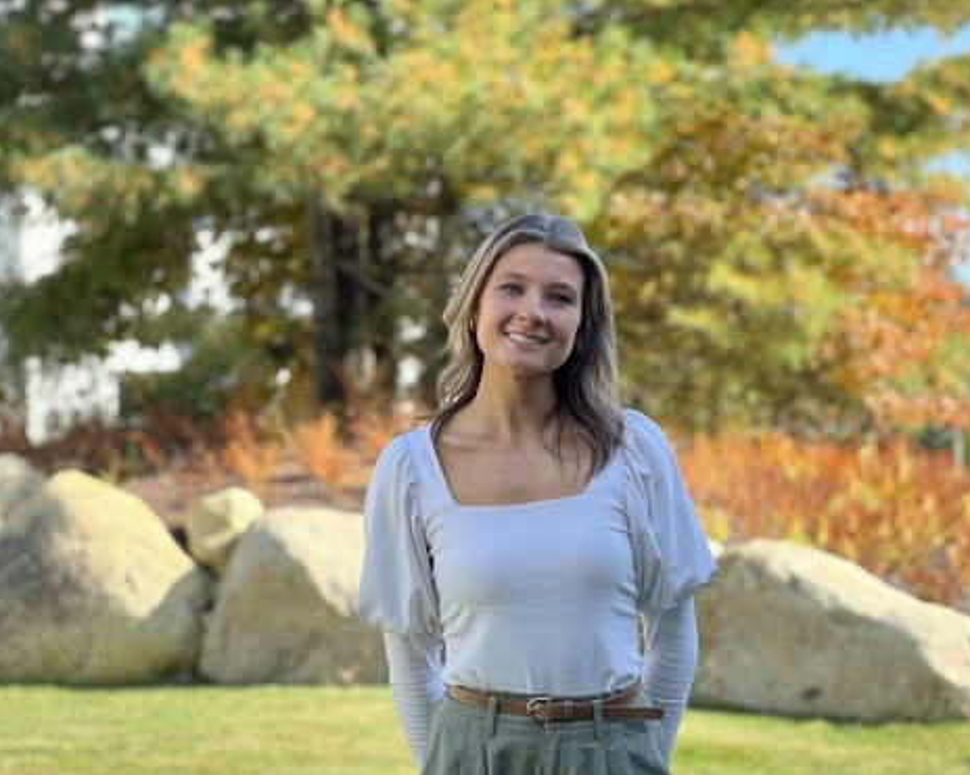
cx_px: 514
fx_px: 2325
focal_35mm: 81
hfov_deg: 23.6
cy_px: 390
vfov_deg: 18.9
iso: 32
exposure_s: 1/164
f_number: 2.8
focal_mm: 9
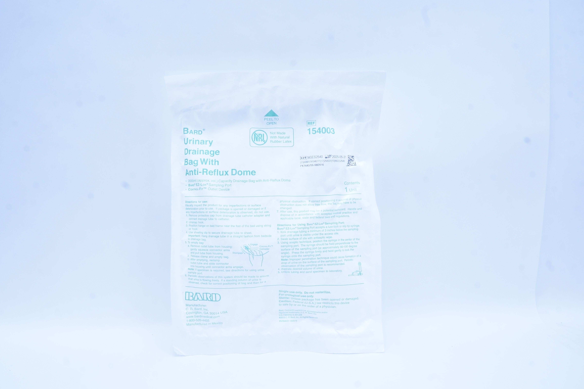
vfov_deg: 44.9
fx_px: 470
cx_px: 274
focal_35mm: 29
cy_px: 208
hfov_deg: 63.6
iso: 400
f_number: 16
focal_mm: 18
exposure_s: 1/10
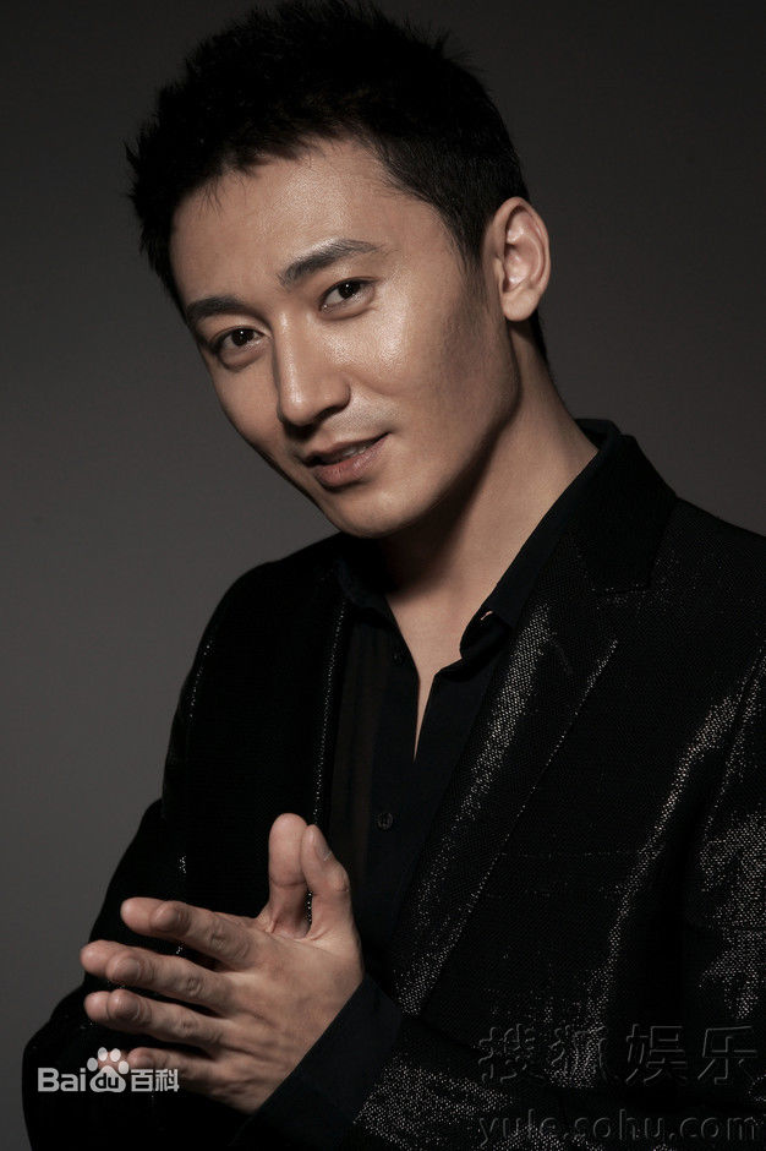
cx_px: 383
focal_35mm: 135
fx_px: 4312
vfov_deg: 15.2
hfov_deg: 10.2
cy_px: 576
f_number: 14
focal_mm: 135
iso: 100
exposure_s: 1/125
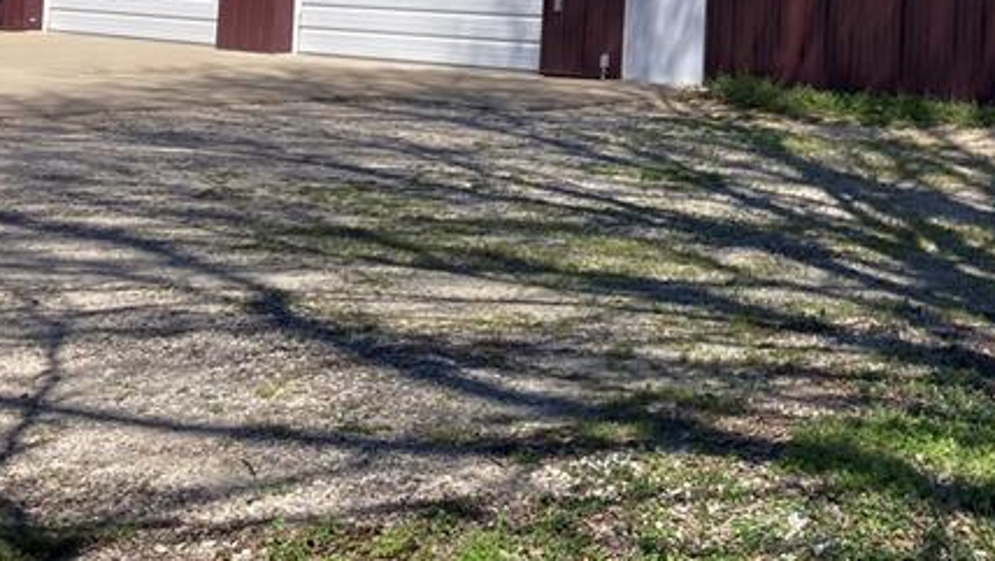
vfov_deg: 15.5
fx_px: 1926
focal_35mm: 73
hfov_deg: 27.3
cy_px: -216
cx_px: 990
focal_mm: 3.99
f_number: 1.8
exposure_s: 1/1473
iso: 20
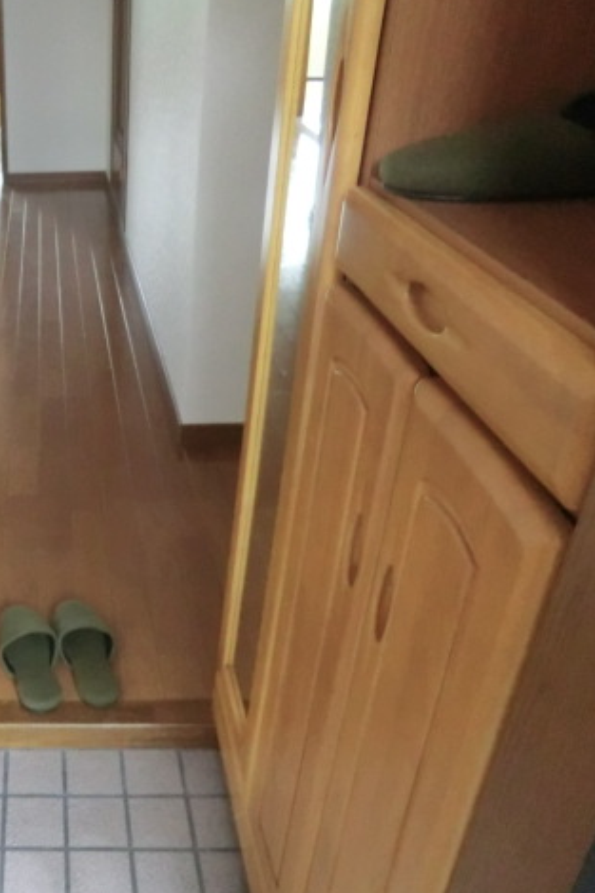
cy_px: 445
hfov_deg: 34.9
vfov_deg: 55.8
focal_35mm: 34
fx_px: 843
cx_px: -11
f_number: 3.2
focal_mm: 4.3
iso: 800
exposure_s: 1/60
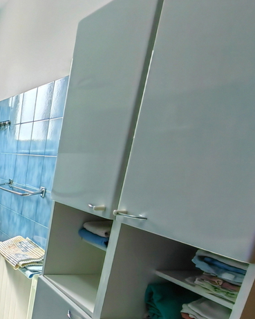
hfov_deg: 29.6
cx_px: -115
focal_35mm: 33
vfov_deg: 51.7
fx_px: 311
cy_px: 242
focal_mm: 1.76
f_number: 2.2
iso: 50
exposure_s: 1/202
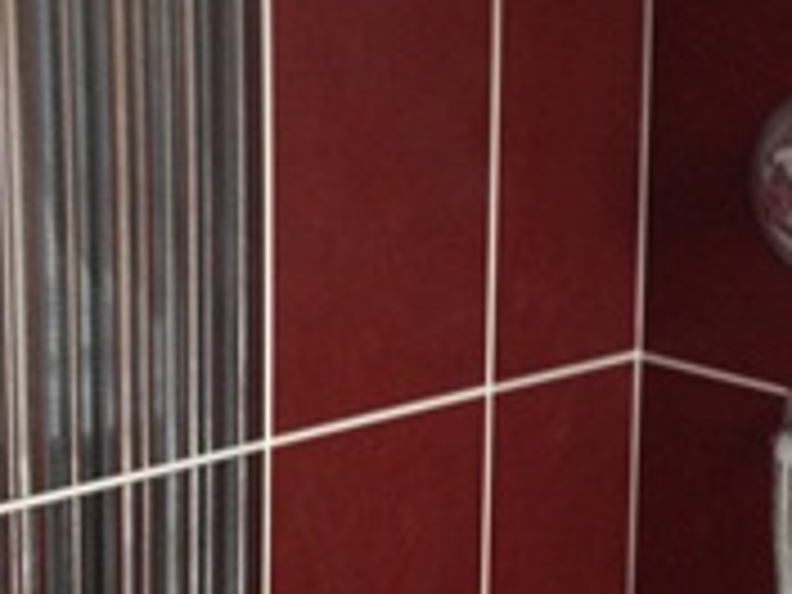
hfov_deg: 25.5
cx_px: 648
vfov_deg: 19.6
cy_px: 230
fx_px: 1716
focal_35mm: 75
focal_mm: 4.12
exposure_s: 1/20
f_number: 2.4
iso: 320
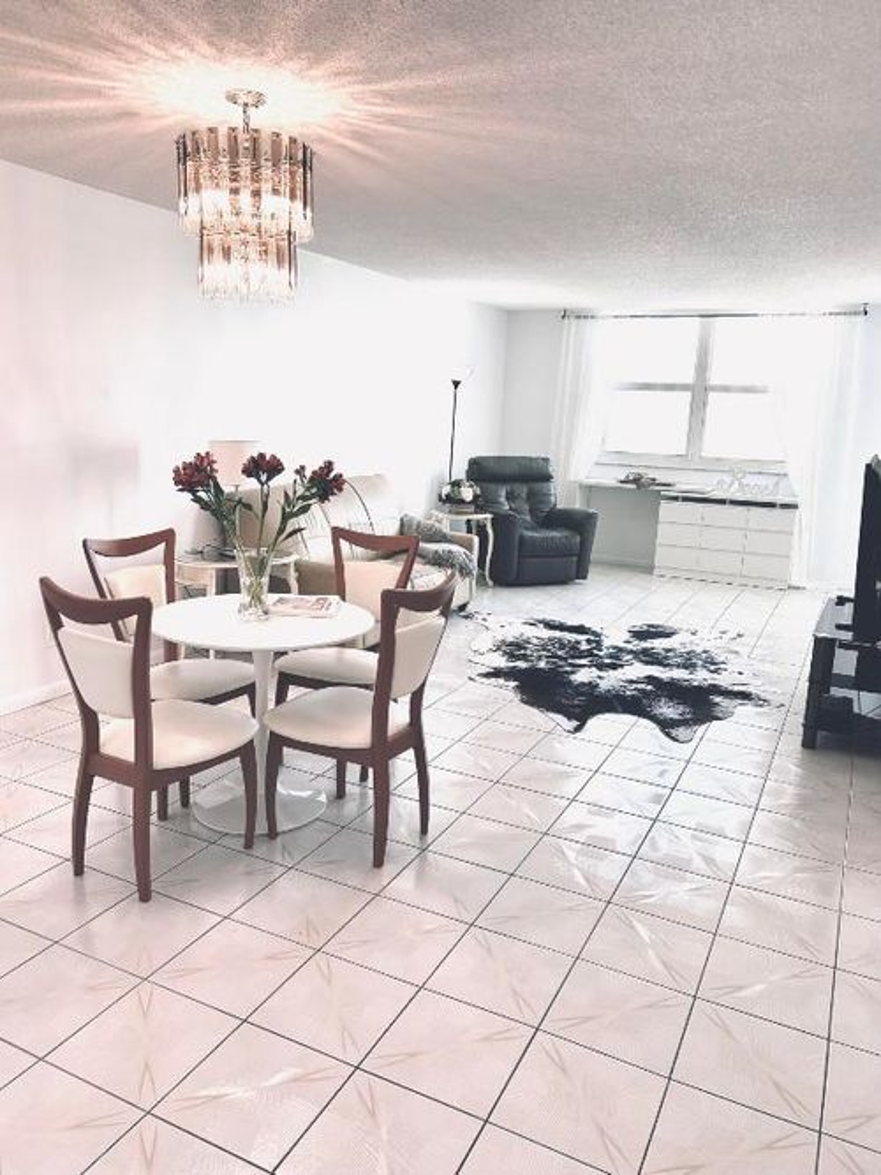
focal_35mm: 26
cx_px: 440
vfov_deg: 67.3
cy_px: 588
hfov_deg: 53.0
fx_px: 883
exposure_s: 1/120
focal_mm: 5.7
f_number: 1.5
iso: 50
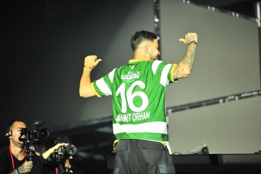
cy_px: 87
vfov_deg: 7.4
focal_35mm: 185
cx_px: 130
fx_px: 1340
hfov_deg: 11.1
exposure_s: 1/320
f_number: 3.2
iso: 2000
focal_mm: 185
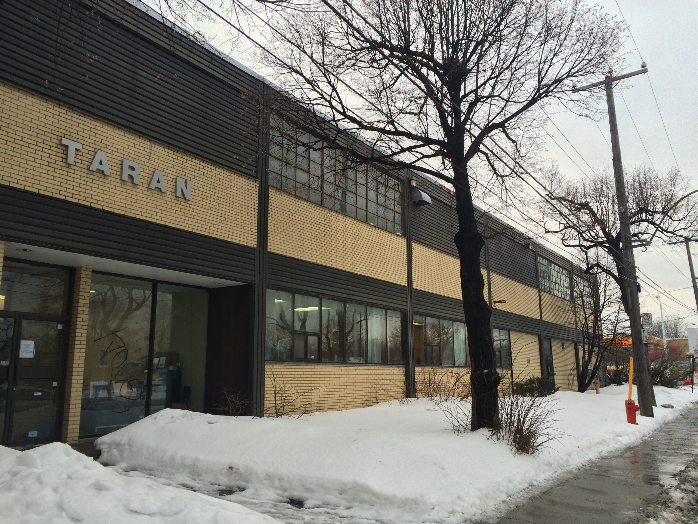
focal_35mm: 29
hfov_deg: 61.7
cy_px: 262
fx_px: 585
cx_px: 349
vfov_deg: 48.2
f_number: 2.2
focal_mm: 4.15
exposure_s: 1/120
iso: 40
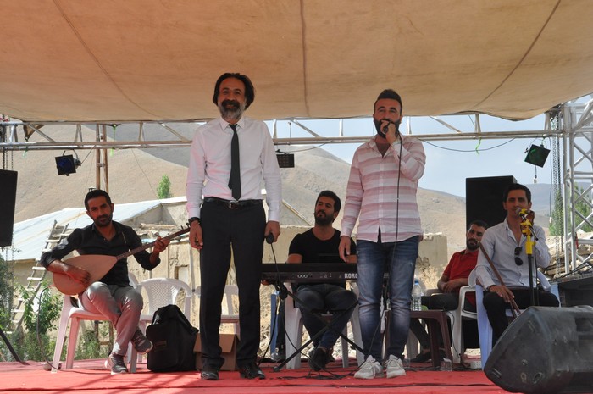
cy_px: 197
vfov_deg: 20.1
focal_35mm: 68
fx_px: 1111
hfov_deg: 29.9
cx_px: 296
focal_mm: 45
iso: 1250
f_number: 14
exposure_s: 1/800
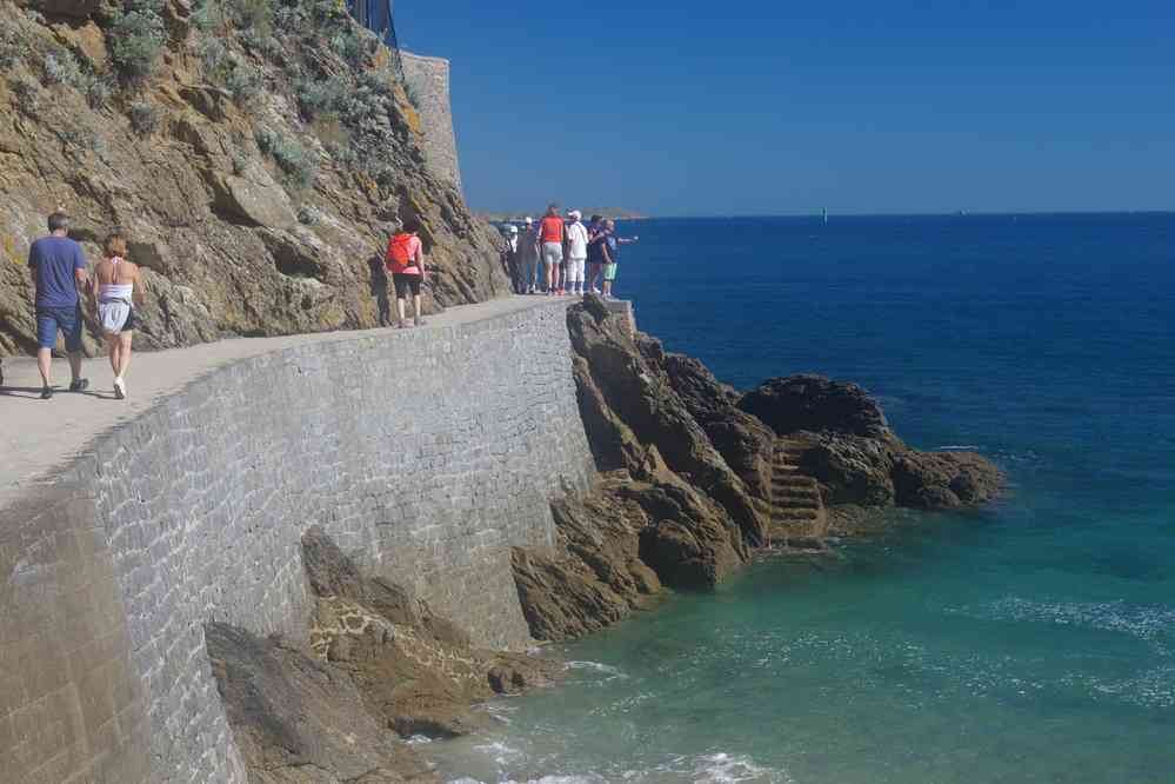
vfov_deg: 23.8
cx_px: 588
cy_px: 392
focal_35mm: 57
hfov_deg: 35.1
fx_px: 1860
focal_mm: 38
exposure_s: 1/100
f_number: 11
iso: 200
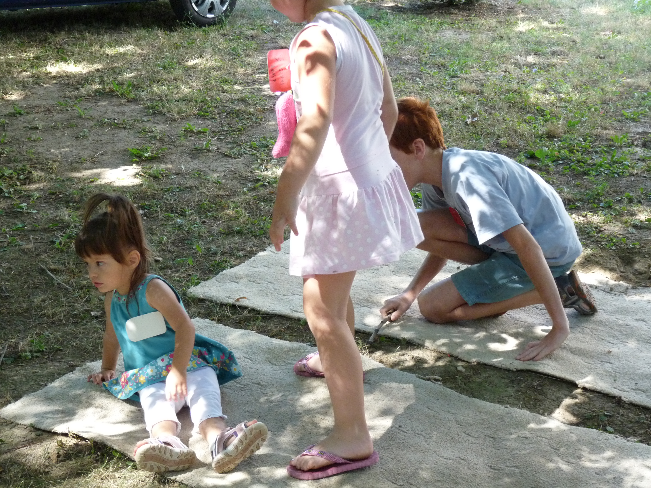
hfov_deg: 32.7
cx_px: 326
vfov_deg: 24.8
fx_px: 1110
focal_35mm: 59
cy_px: 244
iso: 400
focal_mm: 10.4
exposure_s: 1/200
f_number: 3.2
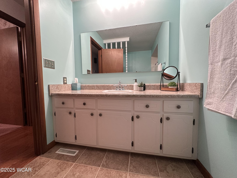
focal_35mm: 14
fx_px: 96
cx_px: 118
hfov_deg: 102.1
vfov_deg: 85.7
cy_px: 89
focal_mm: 2.22
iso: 250
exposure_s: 1/120
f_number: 2.2
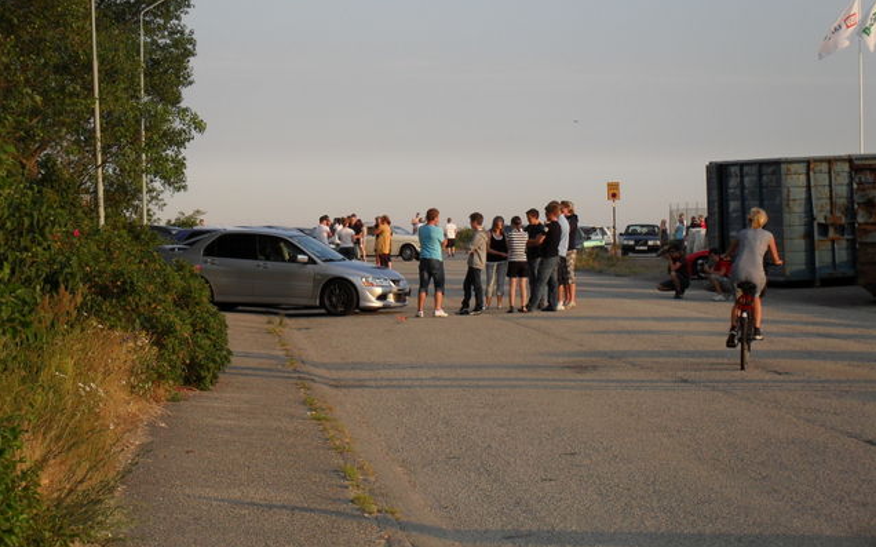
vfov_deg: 11.7
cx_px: 439
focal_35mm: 112
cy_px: 251
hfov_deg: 18.6
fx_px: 2673
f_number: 5.8
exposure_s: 1/250
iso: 100
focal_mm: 18.9
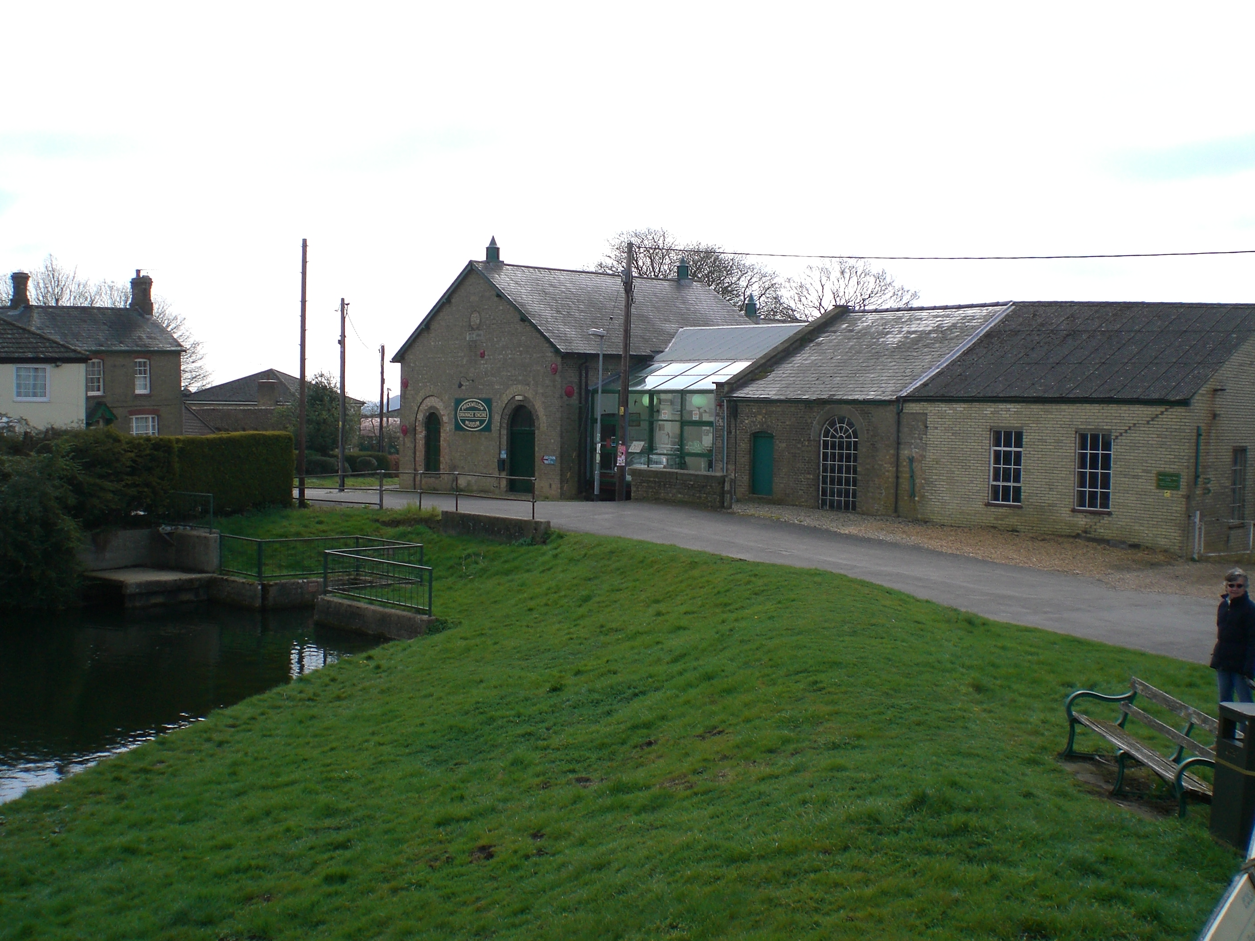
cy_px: 470
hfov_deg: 49.0
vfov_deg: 37.7
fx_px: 1378
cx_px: 628
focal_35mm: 38
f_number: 4.4
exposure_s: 1/400
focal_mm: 6.3
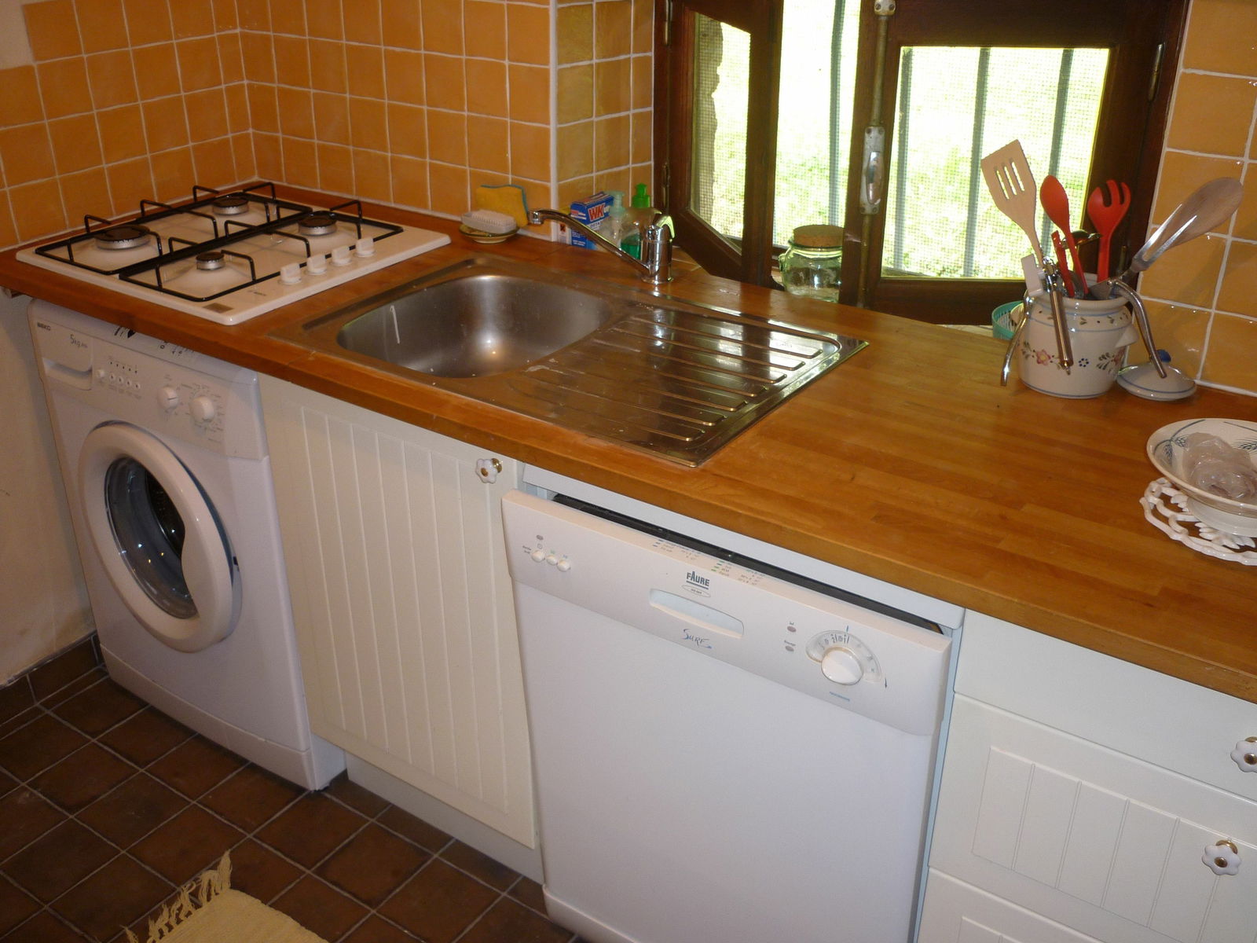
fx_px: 1198
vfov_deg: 42.9
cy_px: 472
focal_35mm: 33
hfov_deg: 55.4
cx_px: 628
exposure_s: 1/30
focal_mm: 5.5
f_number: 2.8
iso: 100
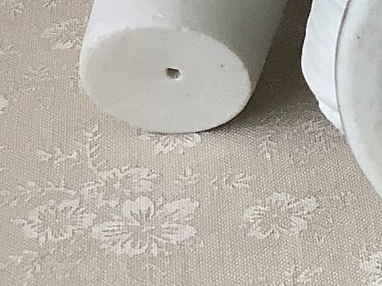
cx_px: 989
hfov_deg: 10.0
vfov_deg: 8.7
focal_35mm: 166
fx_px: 1831
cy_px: -181
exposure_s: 1/100
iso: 64
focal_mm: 3.3
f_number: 2.4
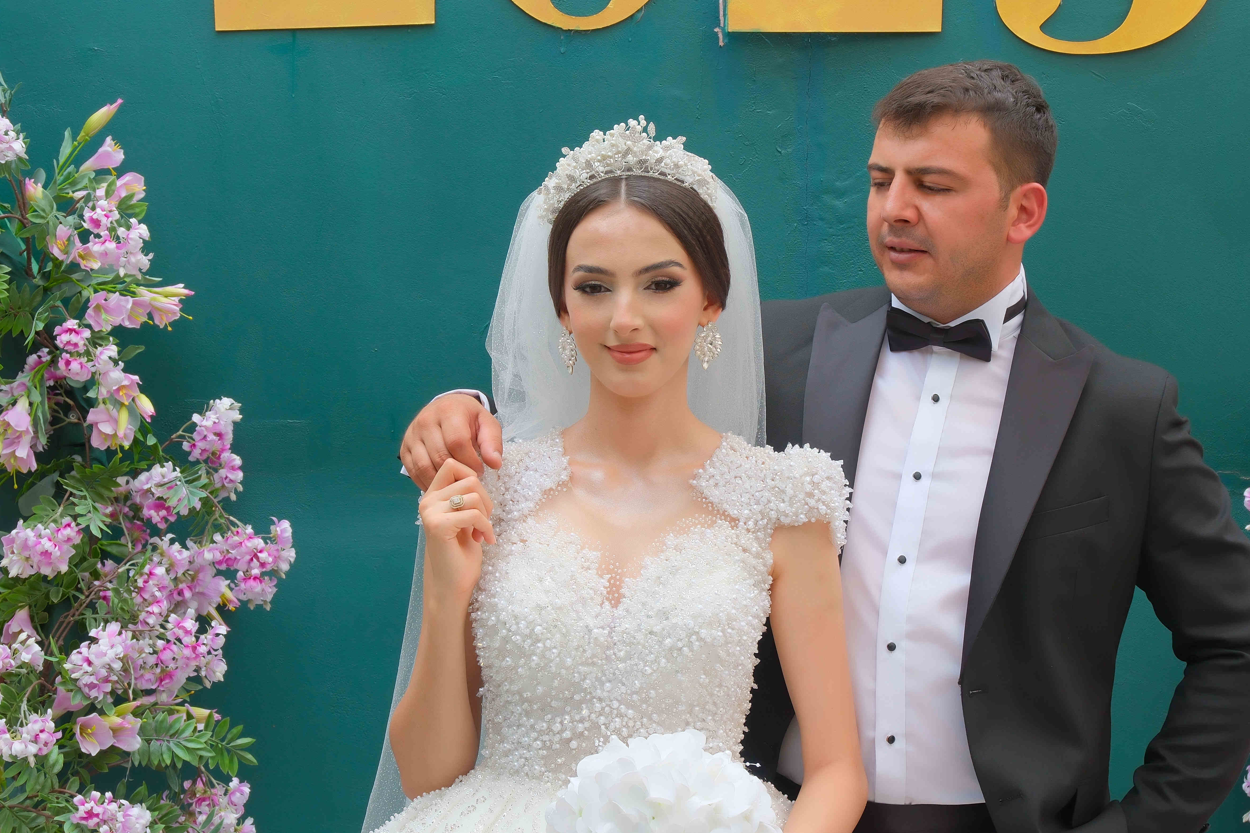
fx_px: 2222
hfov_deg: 31.4
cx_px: 687
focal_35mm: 64
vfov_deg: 21.2
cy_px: 391
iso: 250
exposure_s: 1/140
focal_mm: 26.3
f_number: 5
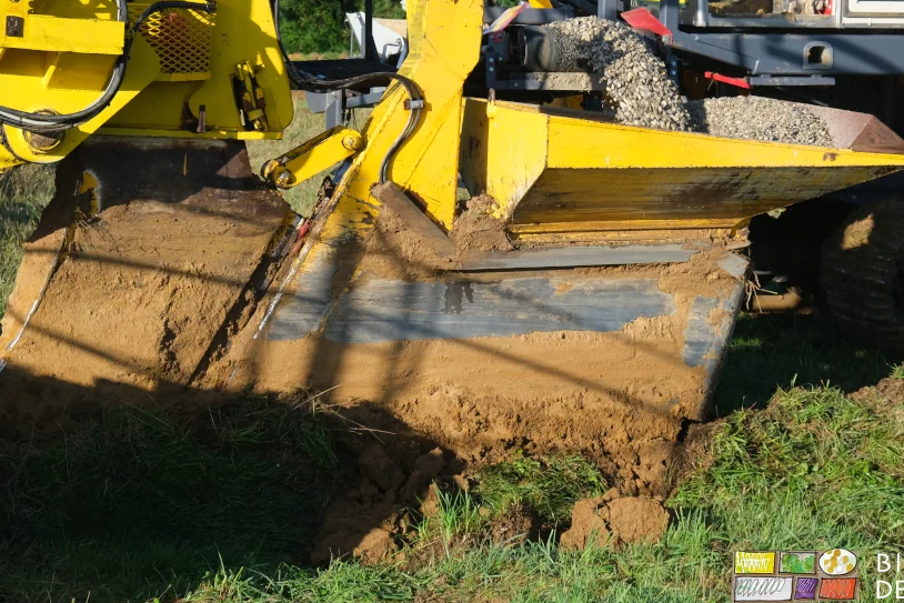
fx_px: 2562
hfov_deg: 20.0
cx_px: 502
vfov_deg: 13.4
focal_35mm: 102
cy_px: 265
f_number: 7.1
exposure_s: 1/420
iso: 320
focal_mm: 55
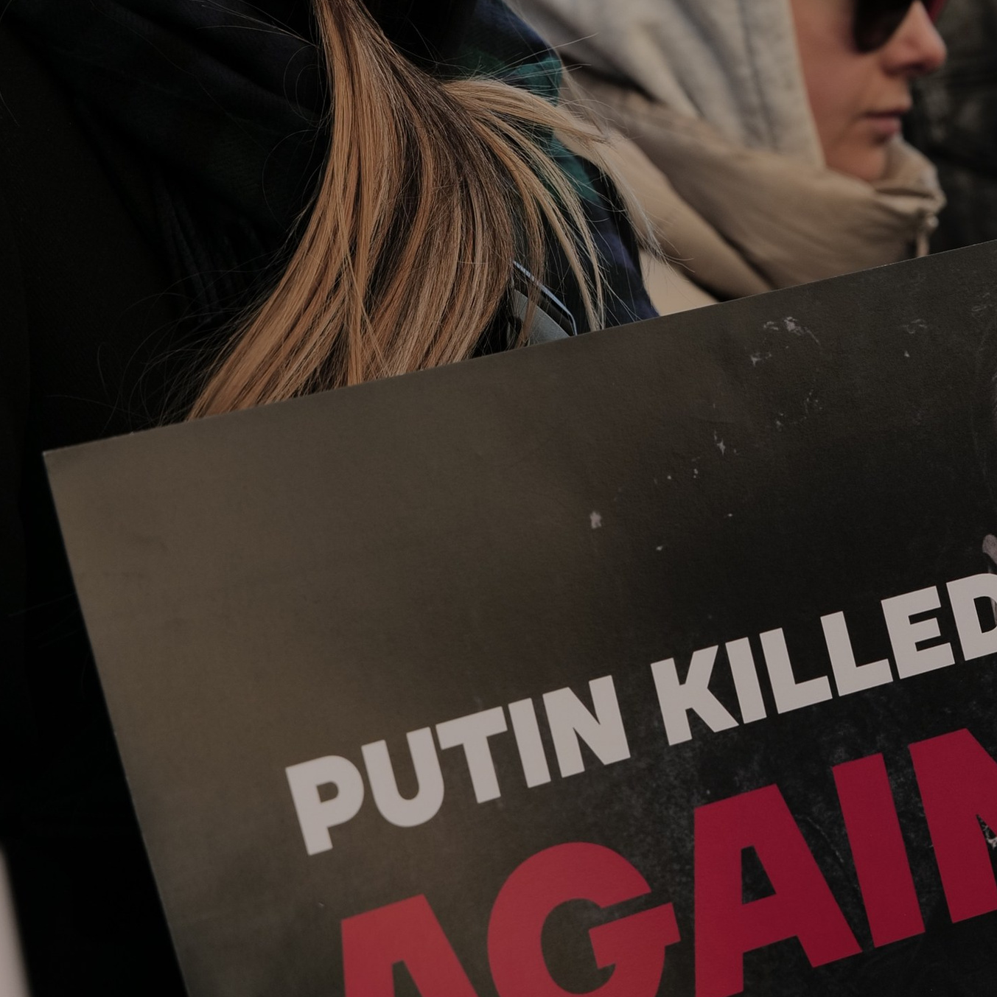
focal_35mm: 123
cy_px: 28
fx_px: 4008
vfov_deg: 14.0
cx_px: 836
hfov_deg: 14.1
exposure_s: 1/320
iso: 100
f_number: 4
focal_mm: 51
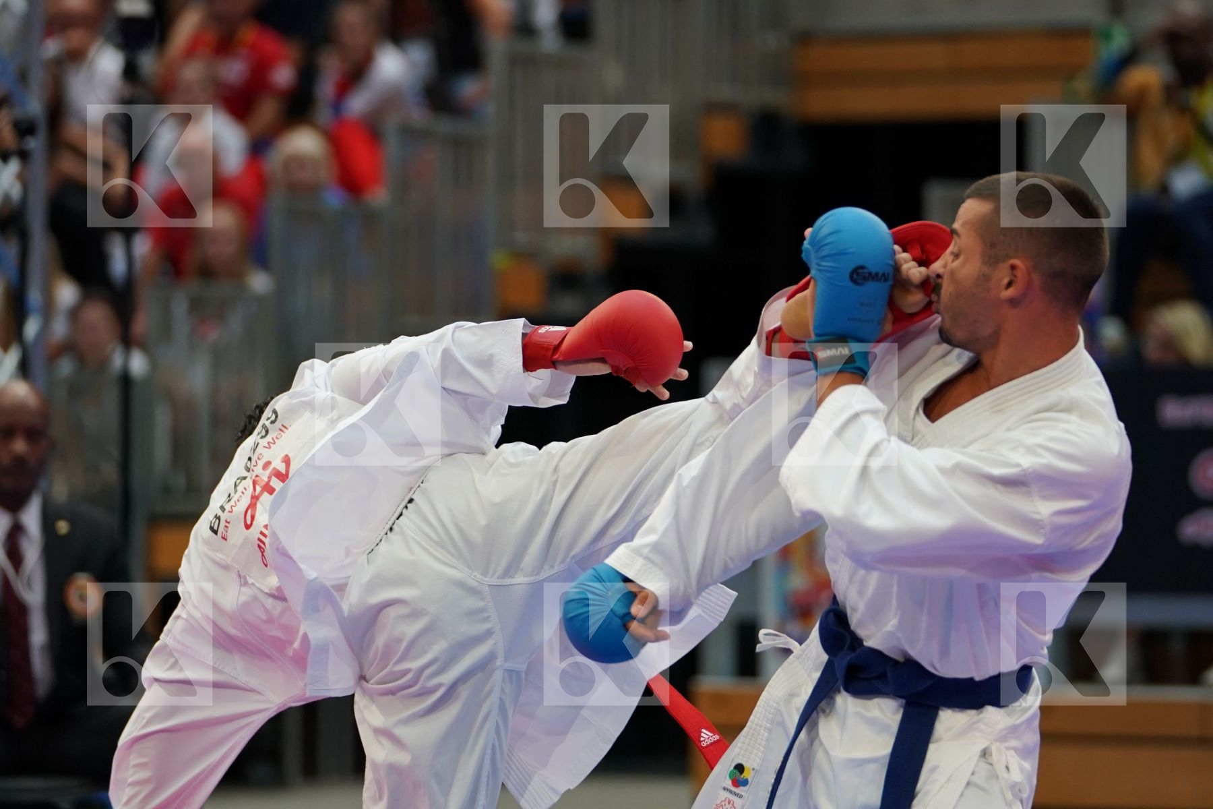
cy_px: 404
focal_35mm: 207
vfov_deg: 6.6
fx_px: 6974
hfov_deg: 9.9
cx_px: 606
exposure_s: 1/1000
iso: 1600
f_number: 2.8
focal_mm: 138
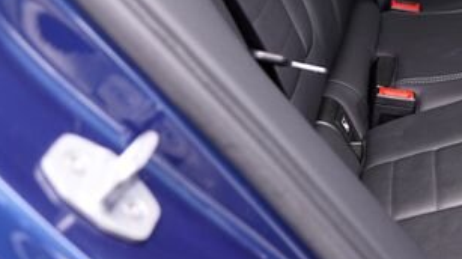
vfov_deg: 13.7
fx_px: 1028
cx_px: 692
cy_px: -103
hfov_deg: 21.3
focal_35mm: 84
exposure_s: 1/30
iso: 400
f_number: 2.8
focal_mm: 24
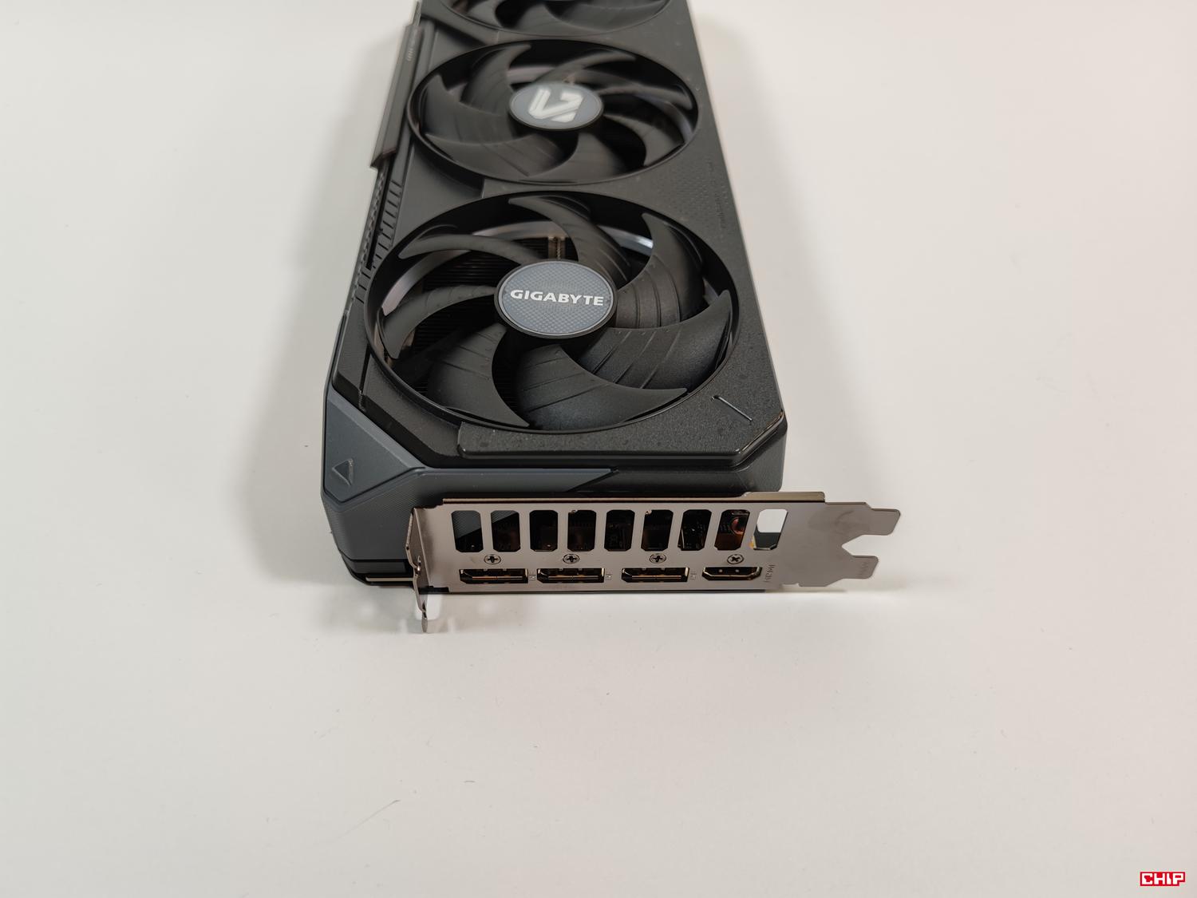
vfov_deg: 54.9
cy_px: 449
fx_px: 864
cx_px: 598
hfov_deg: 69.4
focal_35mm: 25
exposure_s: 1/100
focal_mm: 6.78
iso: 63
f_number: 1.85
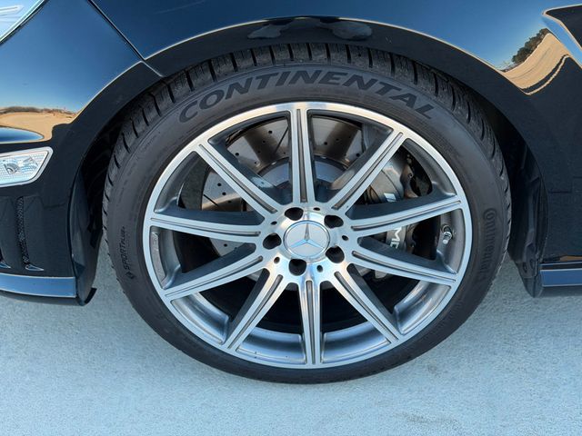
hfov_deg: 39.7
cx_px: 291
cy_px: 218
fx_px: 807
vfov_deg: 30.3
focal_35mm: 48
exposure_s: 1/411
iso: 64
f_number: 1.78
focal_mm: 6.76
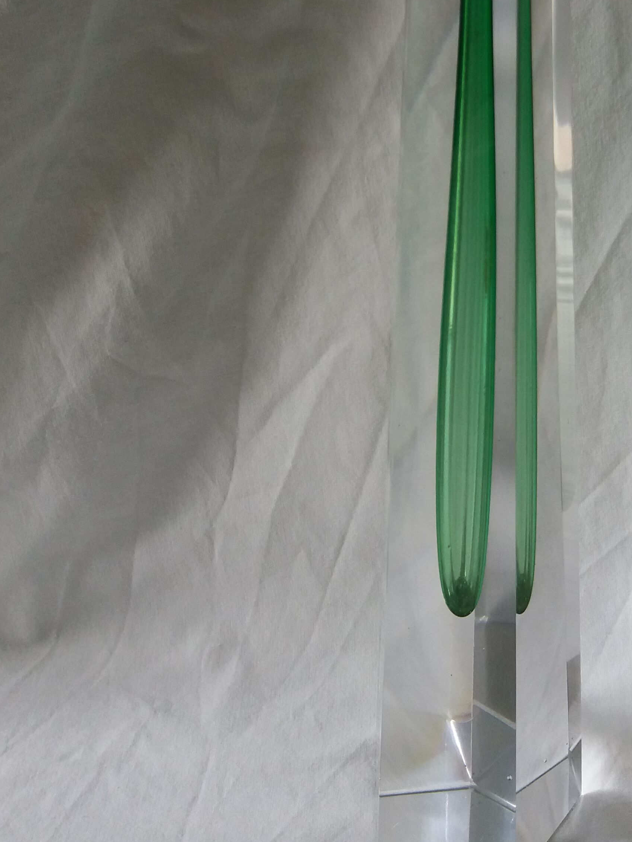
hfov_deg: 28.3
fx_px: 1241
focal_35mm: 51
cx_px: 448
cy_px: 305
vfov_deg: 37.2
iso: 100
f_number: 1.9
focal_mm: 3.7
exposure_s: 1/100
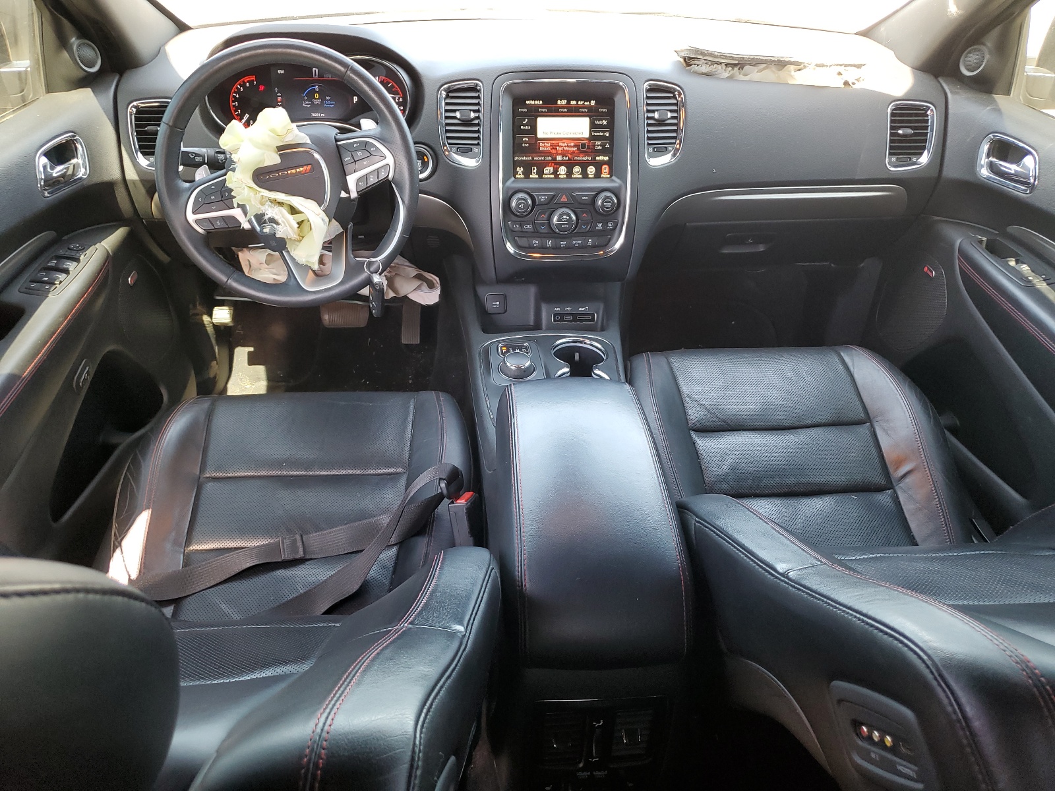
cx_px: 528
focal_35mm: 26
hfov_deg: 67.3
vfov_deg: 53.1
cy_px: 396
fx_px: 792
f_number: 1.5
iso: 67
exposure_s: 1/60.2
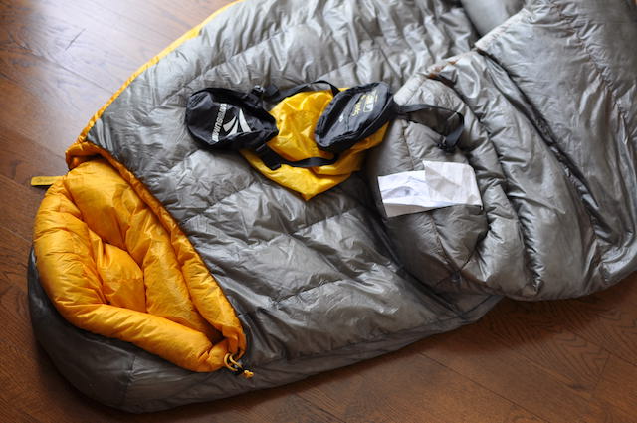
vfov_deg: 25.7
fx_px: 928
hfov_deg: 37.9
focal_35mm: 52
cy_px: 212
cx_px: 318
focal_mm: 35
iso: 200
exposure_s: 1/30
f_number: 2.5
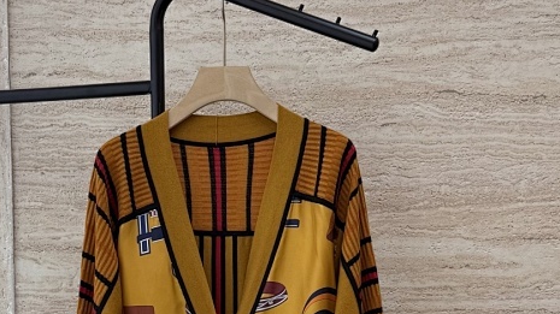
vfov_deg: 24.3
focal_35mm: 45
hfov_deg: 45.3
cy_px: 366
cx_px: 232
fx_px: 668
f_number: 1.78
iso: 64
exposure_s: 1/281
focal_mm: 6.76
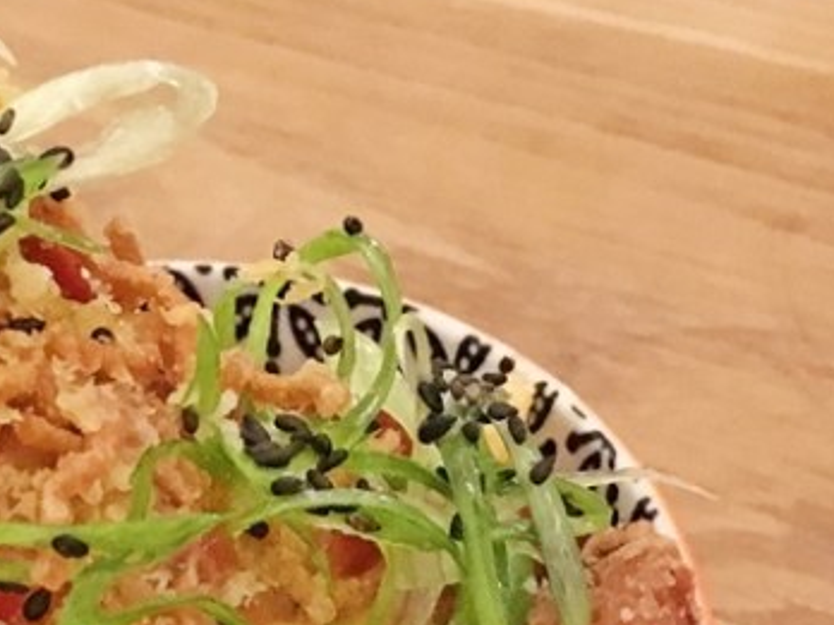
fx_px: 1542
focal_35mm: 64
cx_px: 273
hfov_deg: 30.0
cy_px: 659
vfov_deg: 21.9
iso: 1250
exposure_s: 1/15
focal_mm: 4.15
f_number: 2.2
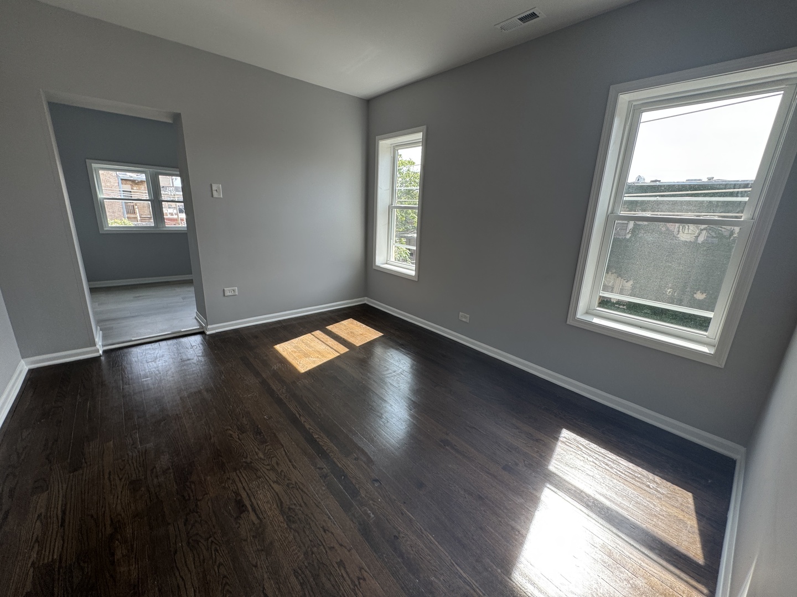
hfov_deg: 102.1
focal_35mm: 14
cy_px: 298
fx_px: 322
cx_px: 398
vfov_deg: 85.7
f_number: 2.2
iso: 40
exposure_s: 1/108
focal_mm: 2.22
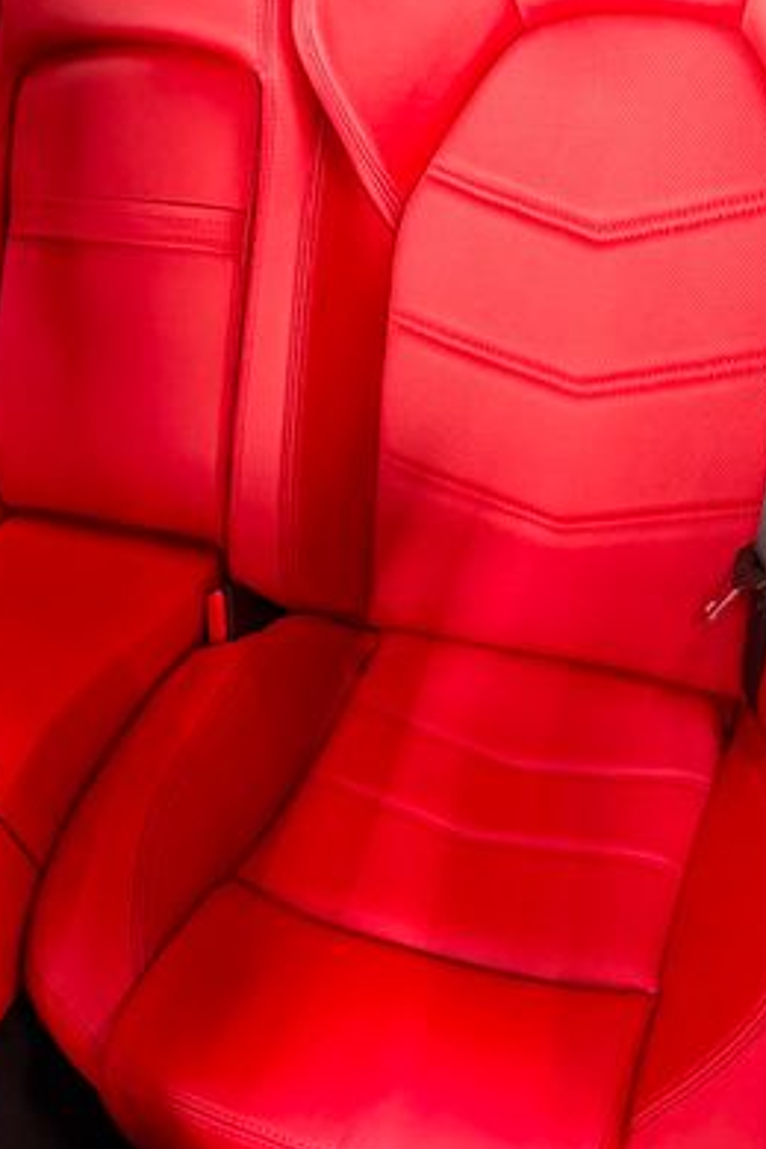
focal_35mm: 41
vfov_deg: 47.1
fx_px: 1308
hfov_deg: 32.3
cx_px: 239
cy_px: 689
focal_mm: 6.76
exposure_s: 1/30
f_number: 1.78
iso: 800
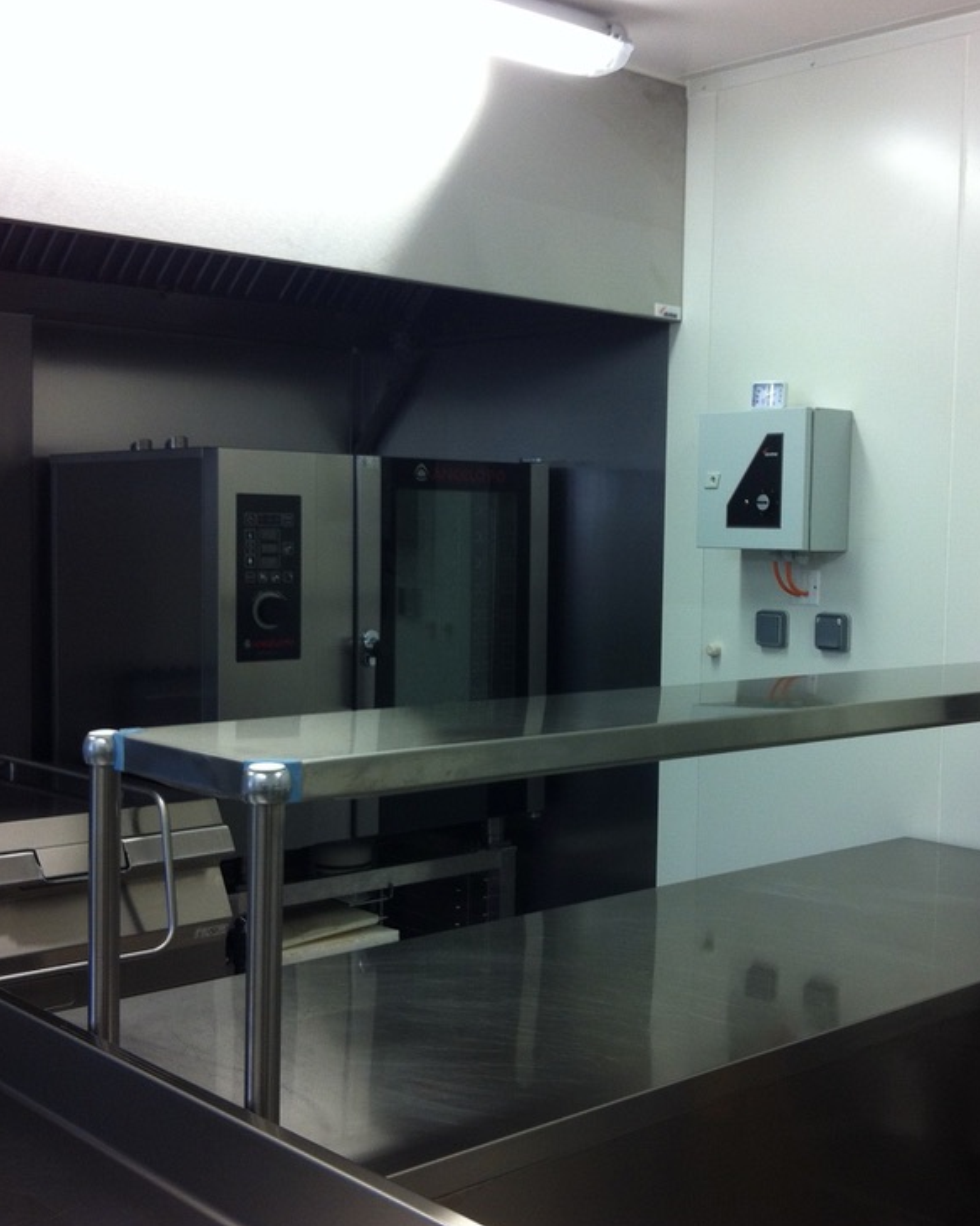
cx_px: 615
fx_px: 1741
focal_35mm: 48
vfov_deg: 38.8
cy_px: 614
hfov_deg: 31.3
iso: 80
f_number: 2.8
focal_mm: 3.85
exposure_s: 1/30
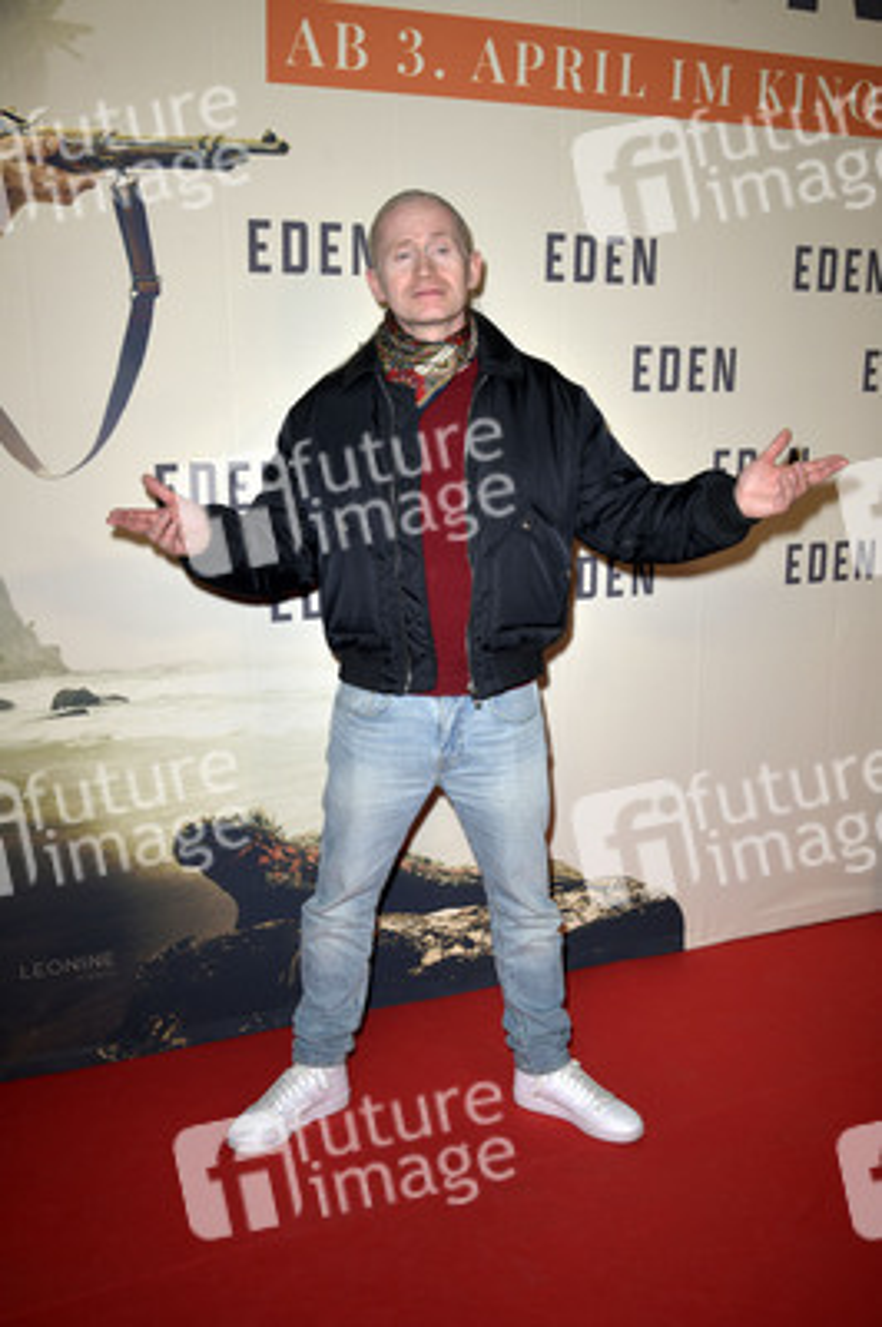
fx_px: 1252
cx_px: 441
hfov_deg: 38.8
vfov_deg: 55.8
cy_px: 664
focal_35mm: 34
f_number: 5.6
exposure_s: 1/250
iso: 250
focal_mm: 34
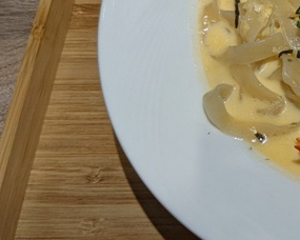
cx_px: 392
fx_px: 657
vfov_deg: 20.4
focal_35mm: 74
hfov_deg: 22.9
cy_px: 42
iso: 102
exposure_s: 1/120
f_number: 1.73
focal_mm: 4.38
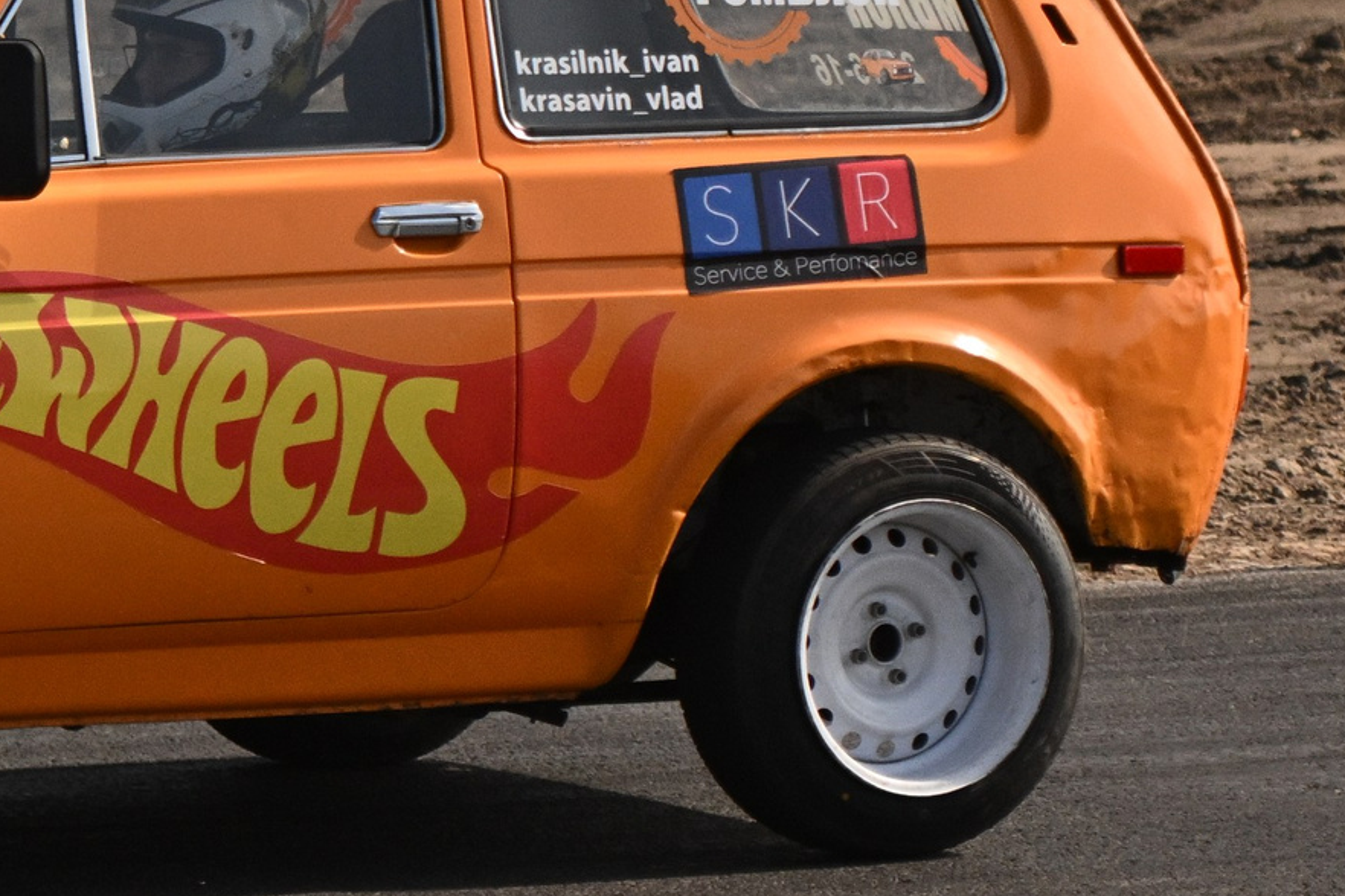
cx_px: -53
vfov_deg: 3.1
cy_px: 166
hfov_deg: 4.6
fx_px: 16587
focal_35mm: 444
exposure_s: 1/20000
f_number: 2.8
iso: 1000
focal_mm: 102
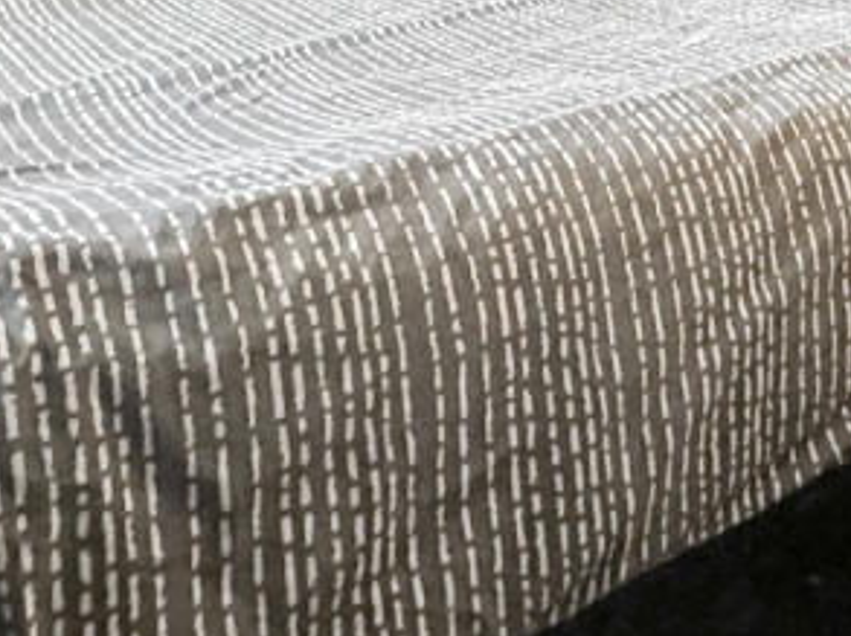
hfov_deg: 38.2
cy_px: -325
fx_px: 1203
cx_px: 610
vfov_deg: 23.5
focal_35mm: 49
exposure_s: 1/35
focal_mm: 2.22
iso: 1000
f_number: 2.2
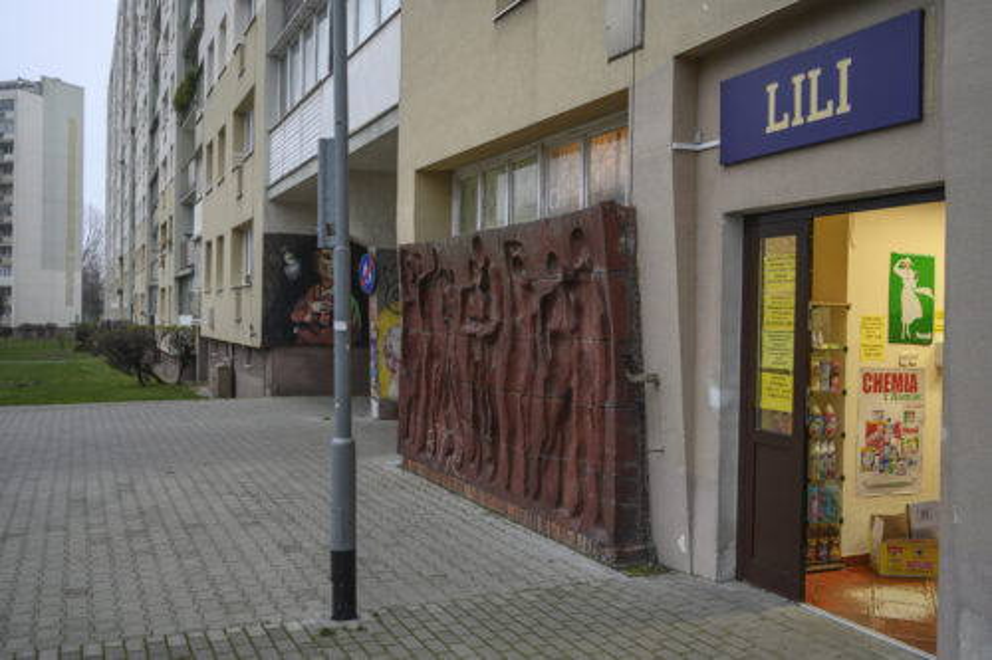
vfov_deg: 38.3
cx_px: 496
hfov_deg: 55.1
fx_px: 950
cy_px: 330
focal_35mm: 34
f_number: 4
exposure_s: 1/100
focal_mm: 34.5
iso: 1250
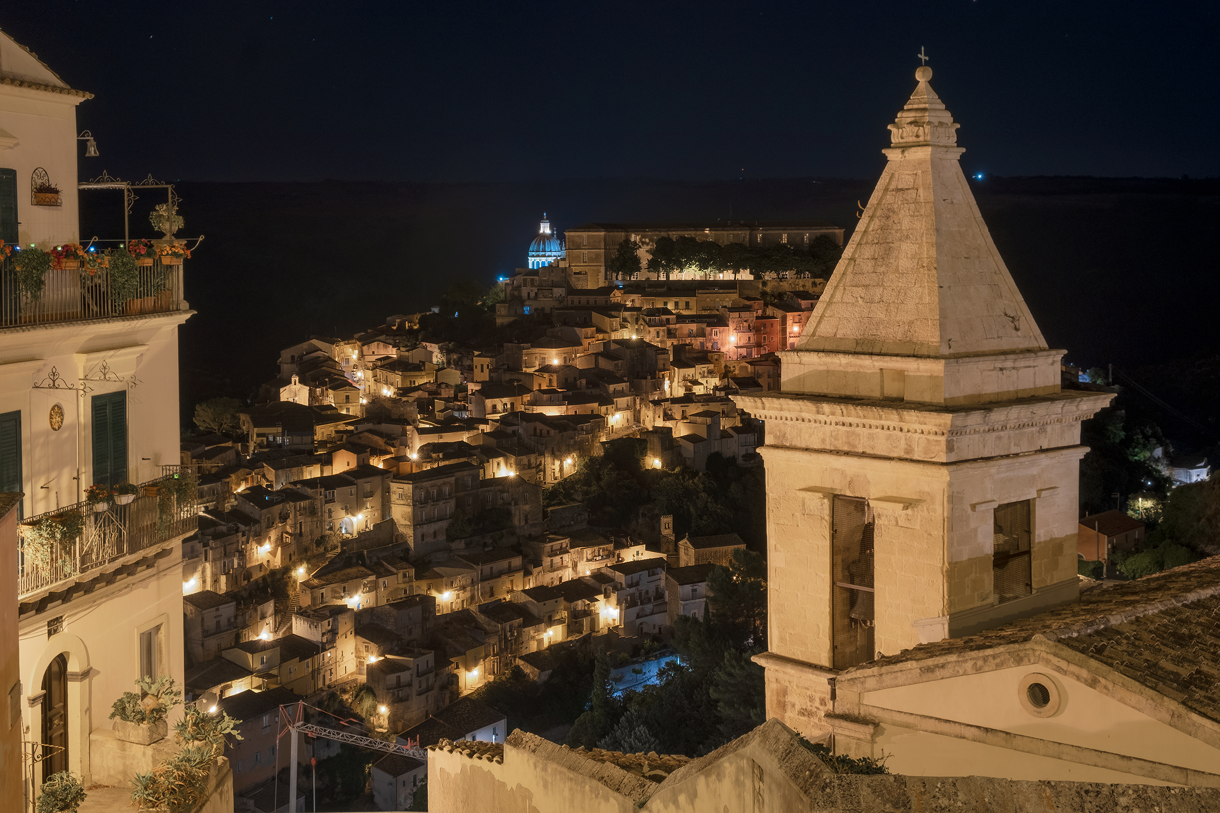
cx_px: 610
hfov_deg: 43.6
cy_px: 406
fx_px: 1525
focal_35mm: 45
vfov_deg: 29.9
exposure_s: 15
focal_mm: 30.2
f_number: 9
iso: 160
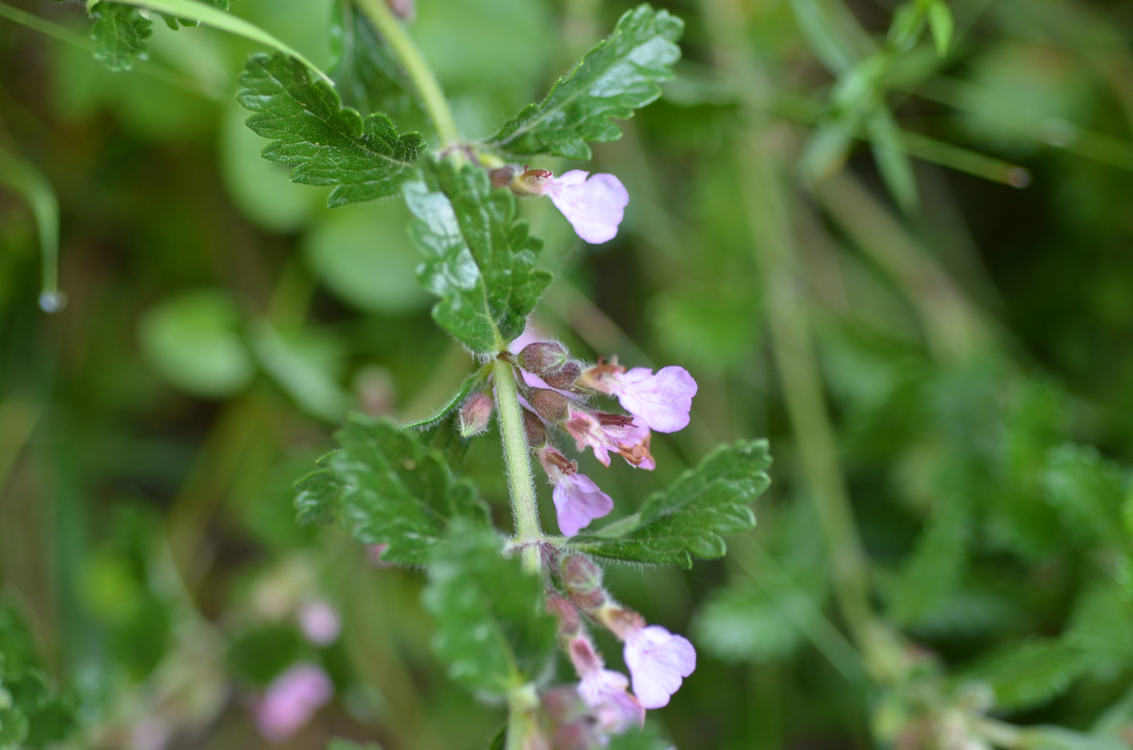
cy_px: 375
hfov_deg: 22.7
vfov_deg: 15.1
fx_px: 2827
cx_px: 566
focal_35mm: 90
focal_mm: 60
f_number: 4
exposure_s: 1/250
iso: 450
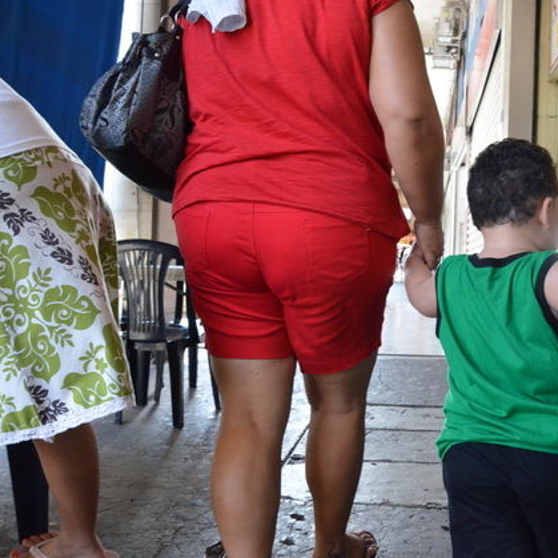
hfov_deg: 45.7
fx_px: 638
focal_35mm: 35
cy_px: 278
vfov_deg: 47.2
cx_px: 412
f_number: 8
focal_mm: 18
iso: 3200
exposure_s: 1/250
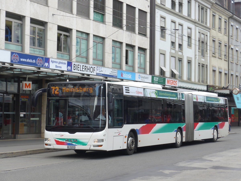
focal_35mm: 86
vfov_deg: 17.2
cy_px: 90
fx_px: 599
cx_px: 120
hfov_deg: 22.8
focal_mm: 17
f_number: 4.5
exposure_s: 1/160
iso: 80
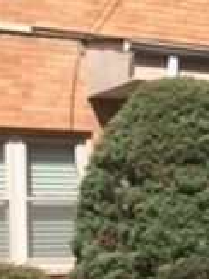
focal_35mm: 119
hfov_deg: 11.7
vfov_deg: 16.3
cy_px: 268
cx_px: 341
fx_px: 959
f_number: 2.2
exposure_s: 1/1709
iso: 32
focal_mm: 4.15
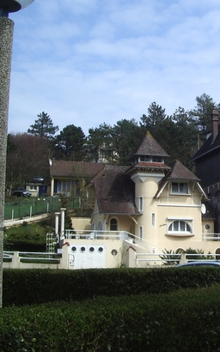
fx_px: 566
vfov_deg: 34.6
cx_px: 205
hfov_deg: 21.4
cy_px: 173
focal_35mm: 59
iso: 50
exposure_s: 1/640
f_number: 4.3
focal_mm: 5.8
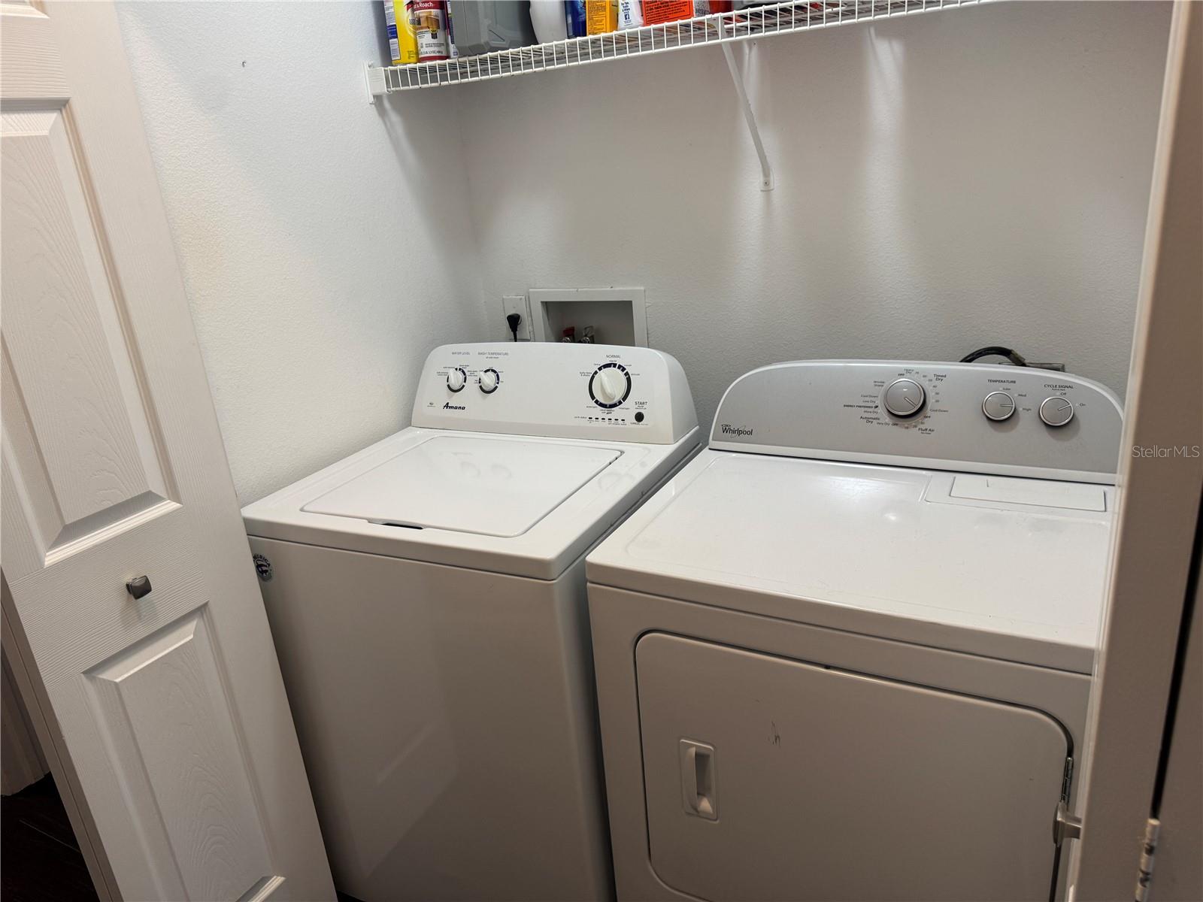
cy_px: 451
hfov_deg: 71.6
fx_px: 834
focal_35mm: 24
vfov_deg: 56.8
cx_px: 602
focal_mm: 6.76
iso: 125
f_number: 1.78
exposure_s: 1/60
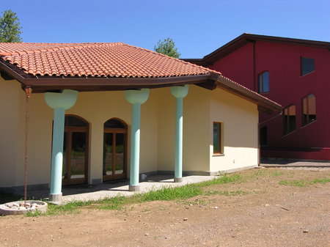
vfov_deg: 44.1
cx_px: 165
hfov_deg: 56.8
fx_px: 305
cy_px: 124
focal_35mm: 32
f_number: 5.7
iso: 50
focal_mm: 8.1
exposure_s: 1/184
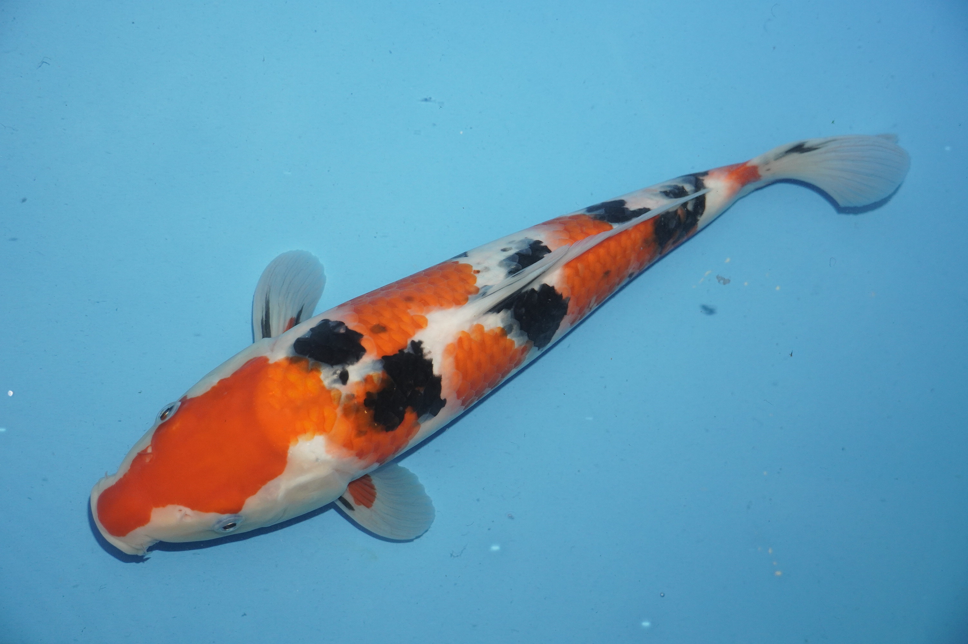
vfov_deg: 21.5
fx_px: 1692
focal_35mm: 63
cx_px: 484
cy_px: 322
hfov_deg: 31.9
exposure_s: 1/160
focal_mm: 42
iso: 1250
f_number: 5
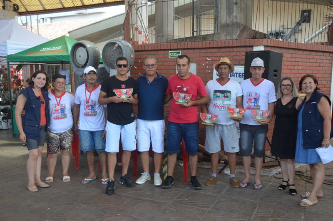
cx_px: 166
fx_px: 332
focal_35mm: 36
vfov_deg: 36.7
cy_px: 110
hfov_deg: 53.2
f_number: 5.6
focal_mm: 24
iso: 400
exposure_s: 1/125
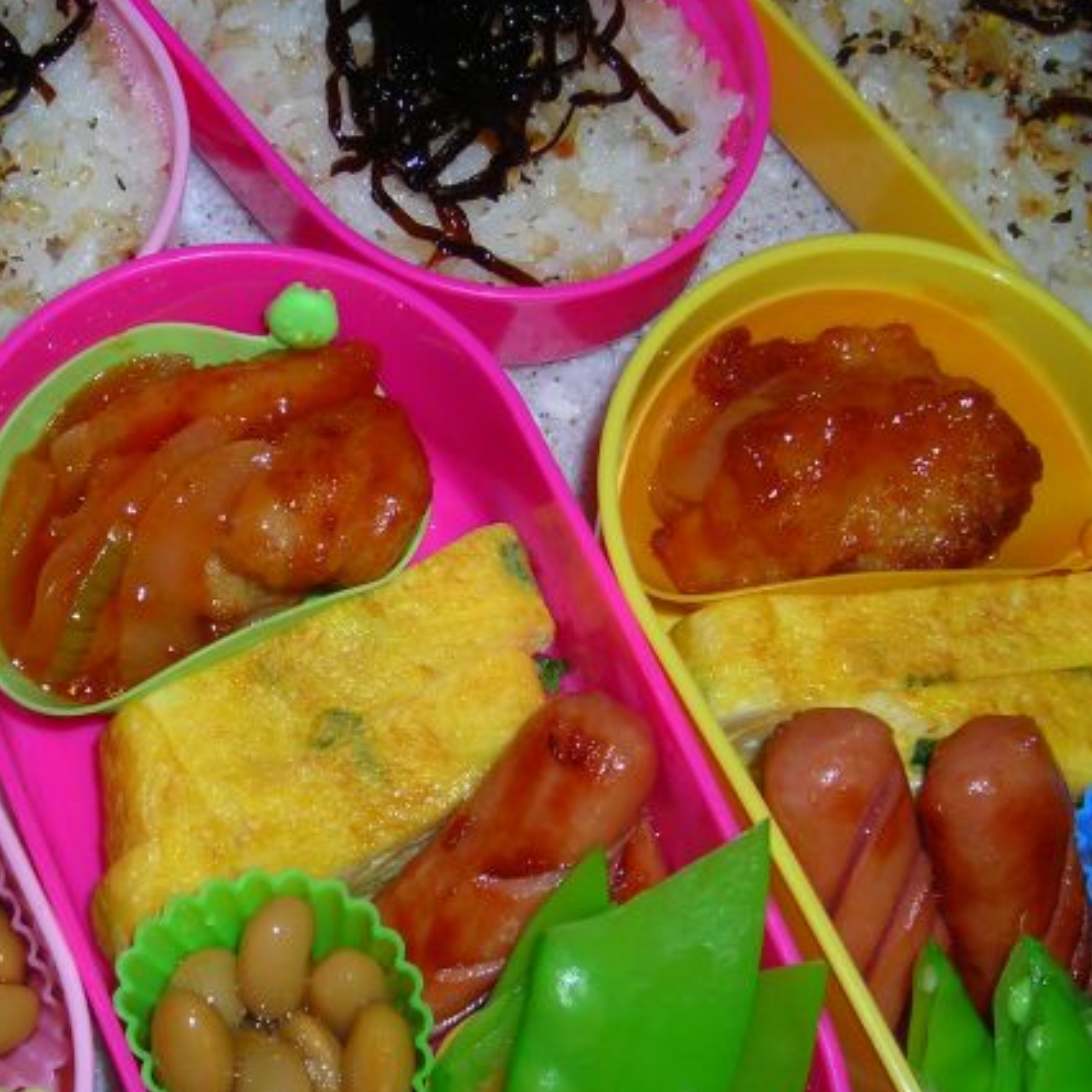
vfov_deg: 25.4
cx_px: 313
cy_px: 567
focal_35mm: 68
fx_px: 2427
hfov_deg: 25.1
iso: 50
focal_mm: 6.8
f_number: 3.3
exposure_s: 1/60.1
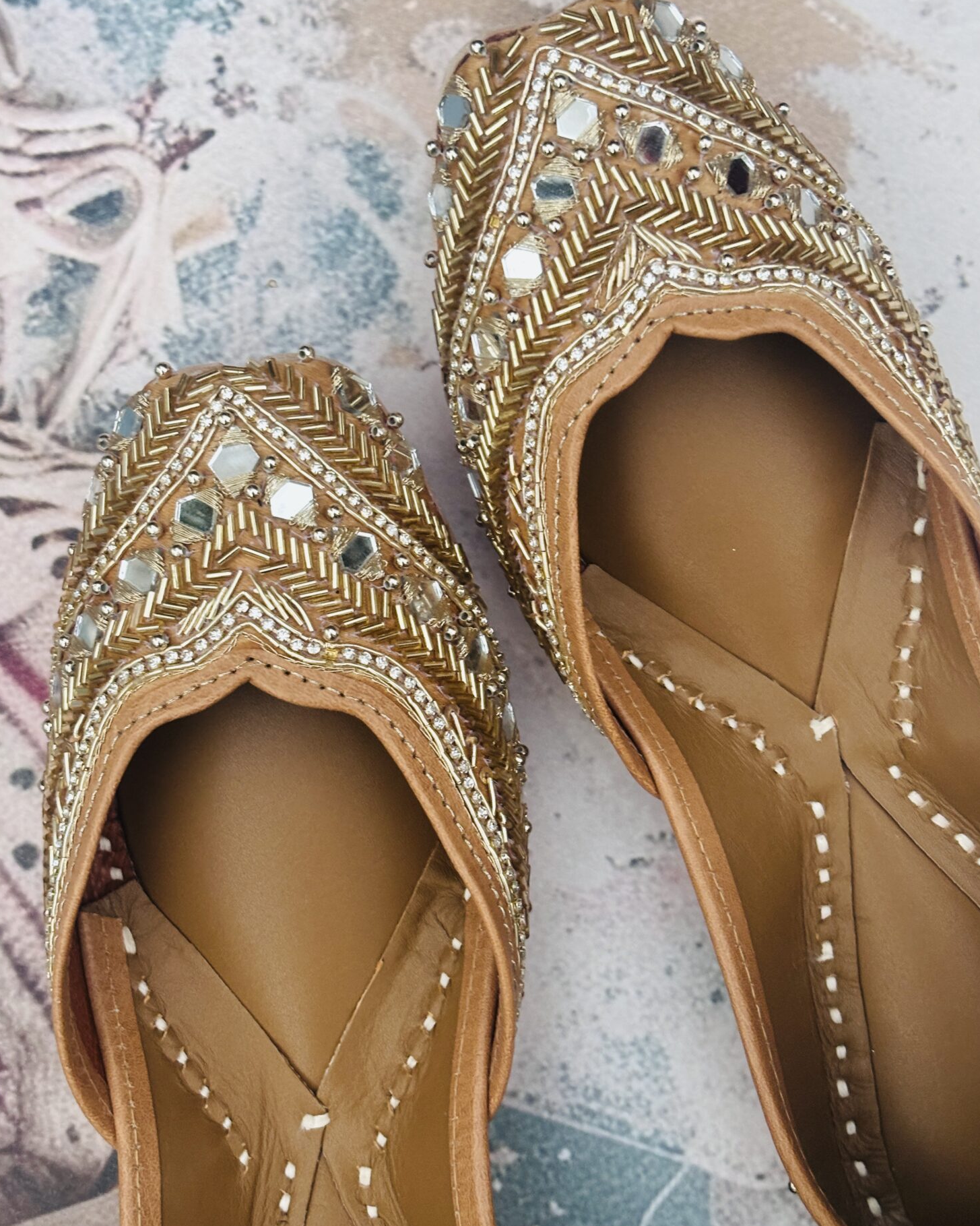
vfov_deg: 34.2
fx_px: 1994
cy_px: 616
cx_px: 494
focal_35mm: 55
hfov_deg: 27.6
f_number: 1.6
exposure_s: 1/33
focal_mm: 5.96
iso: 200
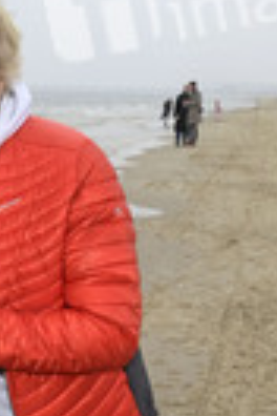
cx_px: -85
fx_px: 1016
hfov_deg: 14.8
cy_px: 460
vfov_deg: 21.9
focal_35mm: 88
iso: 640
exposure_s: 1/250
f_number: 9
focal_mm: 29
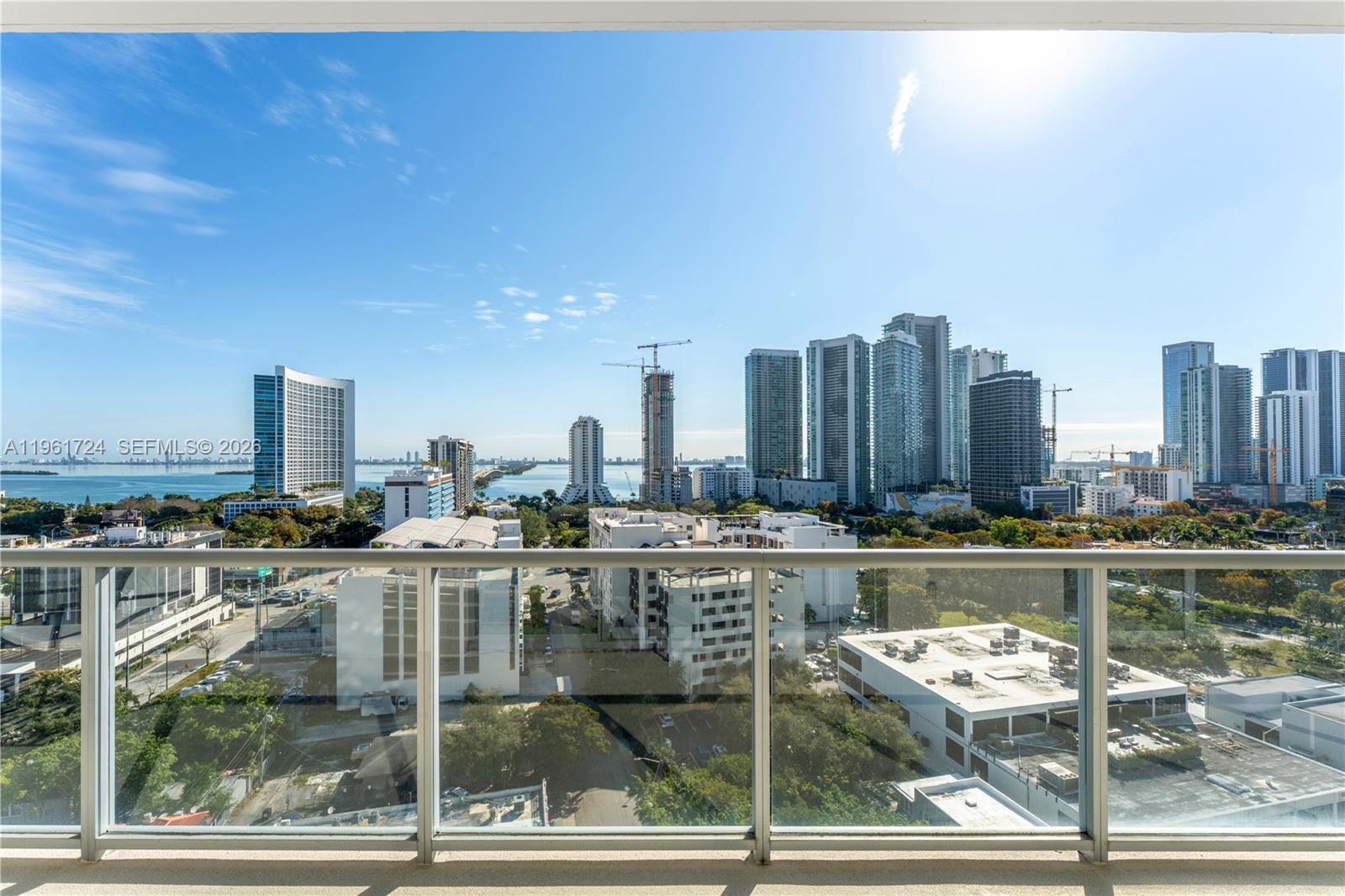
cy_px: 448
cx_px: 672
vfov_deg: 78.1
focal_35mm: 15
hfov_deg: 101.2
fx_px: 553
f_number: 11
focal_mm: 14.8
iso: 80
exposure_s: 1/160
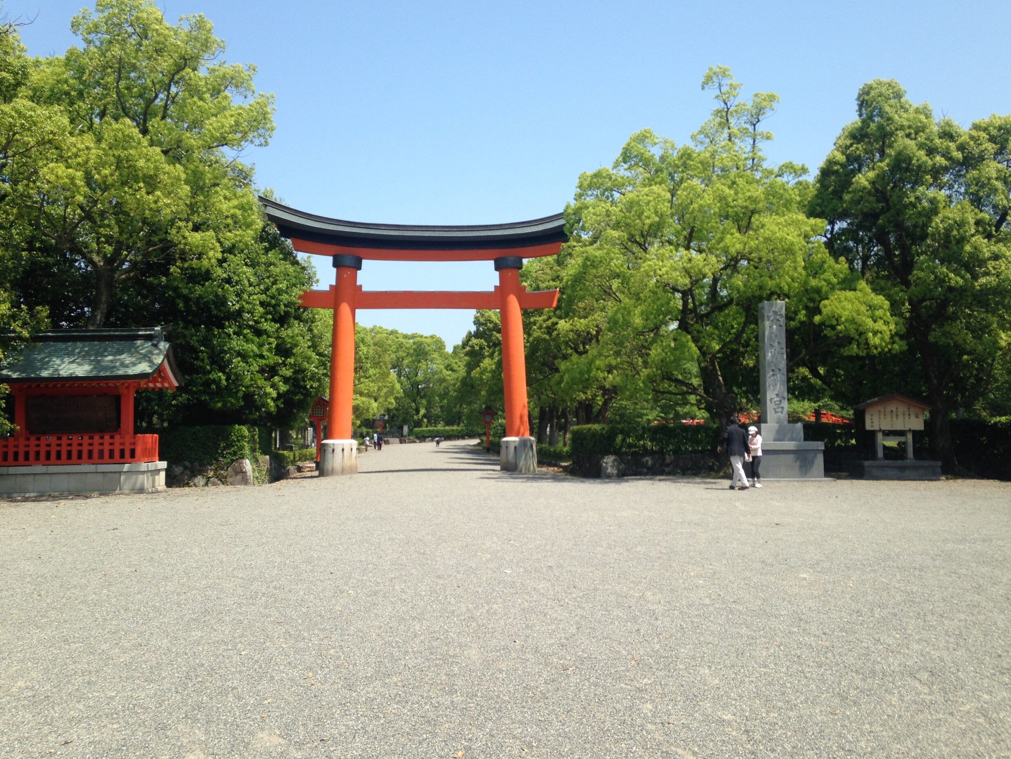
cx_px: 515
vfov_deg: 41.8
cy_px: 377
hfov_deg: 54.0
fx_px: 993
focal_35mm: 34
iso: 50
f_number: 2.4
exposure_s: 1/1085
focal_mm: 4.12
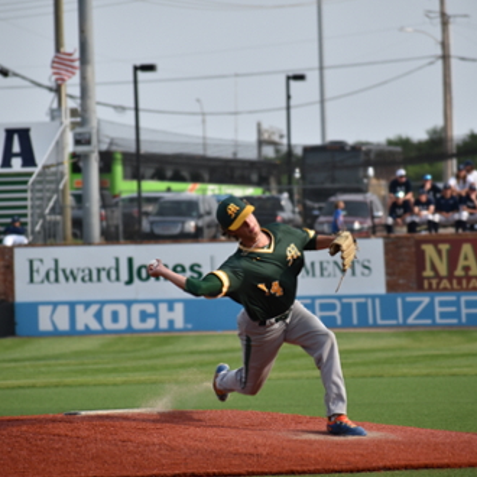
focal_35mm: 309
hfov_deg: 5.7
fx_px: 4817
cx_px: 269
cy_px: 238
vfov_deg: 5.7
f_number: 5
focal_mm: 160
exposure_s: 1/1600
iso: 400
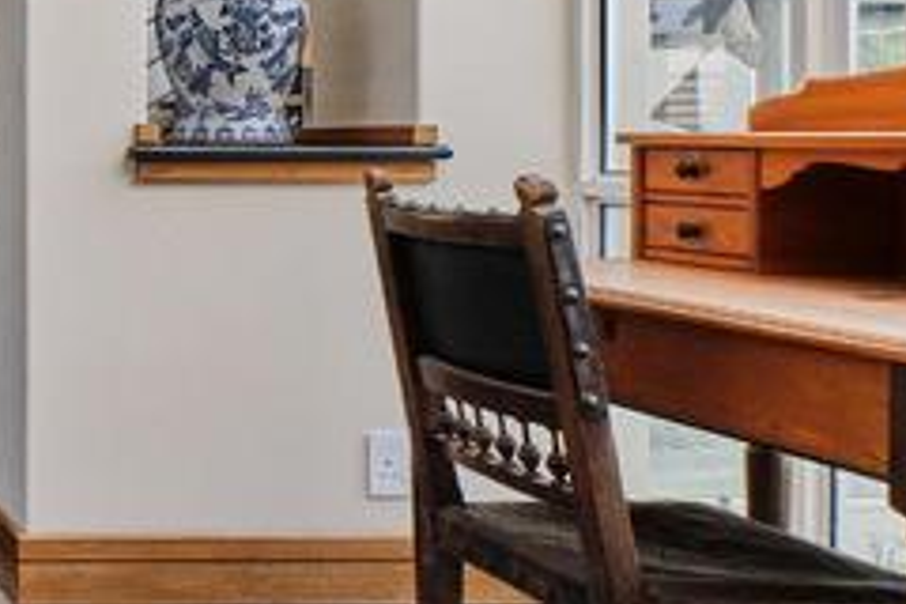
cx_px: -332
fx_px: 1258
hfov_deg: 29.8
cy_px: 164
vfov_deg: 26.7
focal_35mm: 50
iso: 500
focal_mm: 10
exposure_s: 1/100
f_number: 10
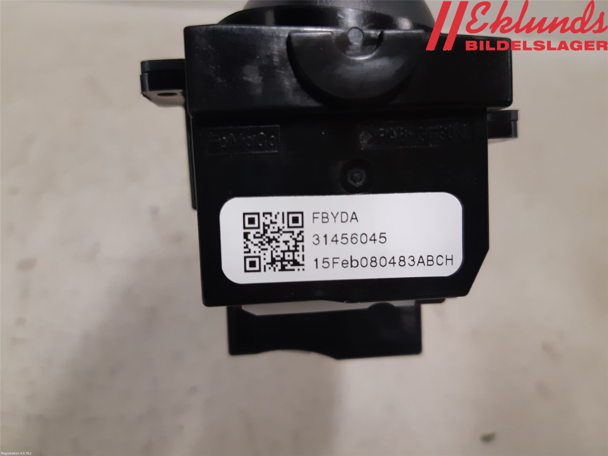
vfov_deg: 53.1
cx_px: 304
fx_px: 457
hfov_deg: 67.3
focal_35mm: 26
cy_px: 228
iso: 200
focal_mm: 3.93
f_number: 1.7
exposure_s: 1/50
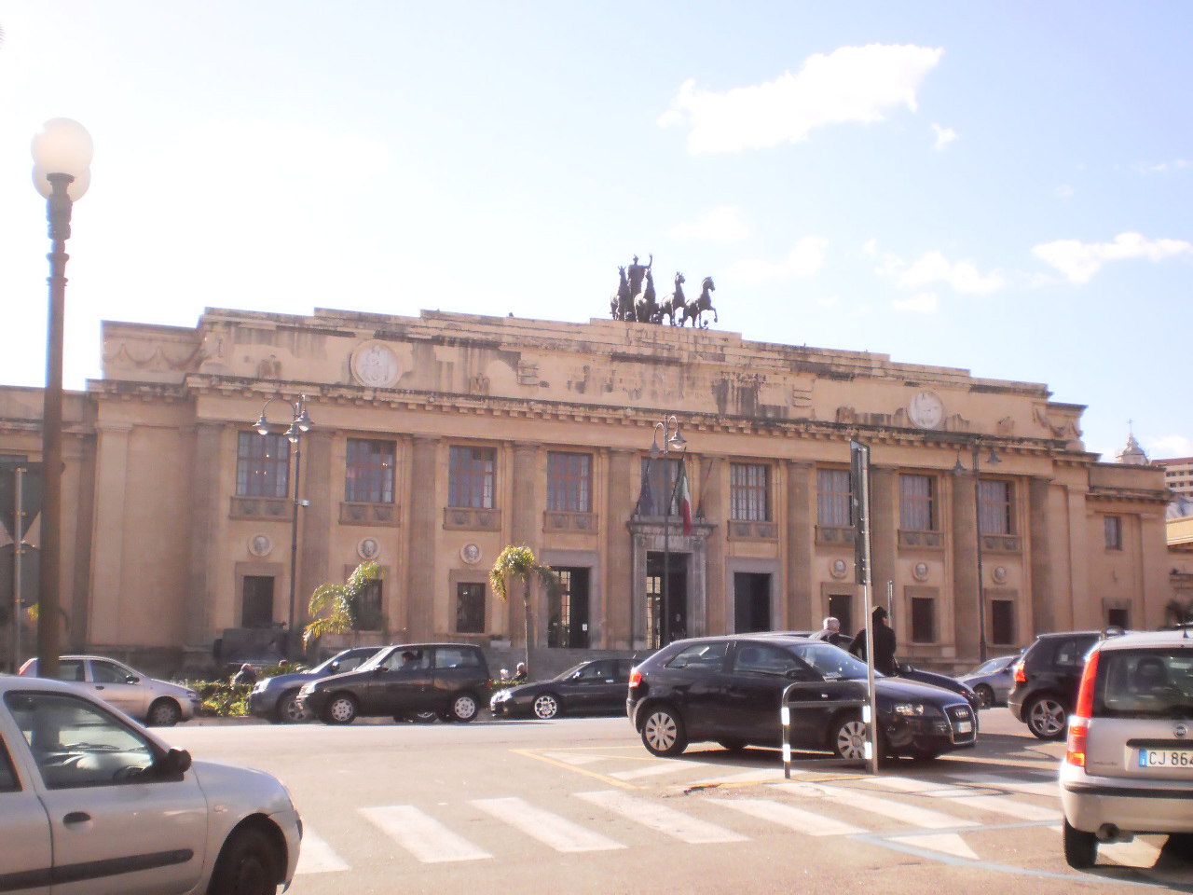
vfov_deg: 34.3
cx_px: 596
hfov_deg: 44.8
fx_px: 1447
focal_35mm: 42
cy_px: 448
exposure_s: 1/1600
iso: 400
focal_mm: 7.4
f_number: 4.9
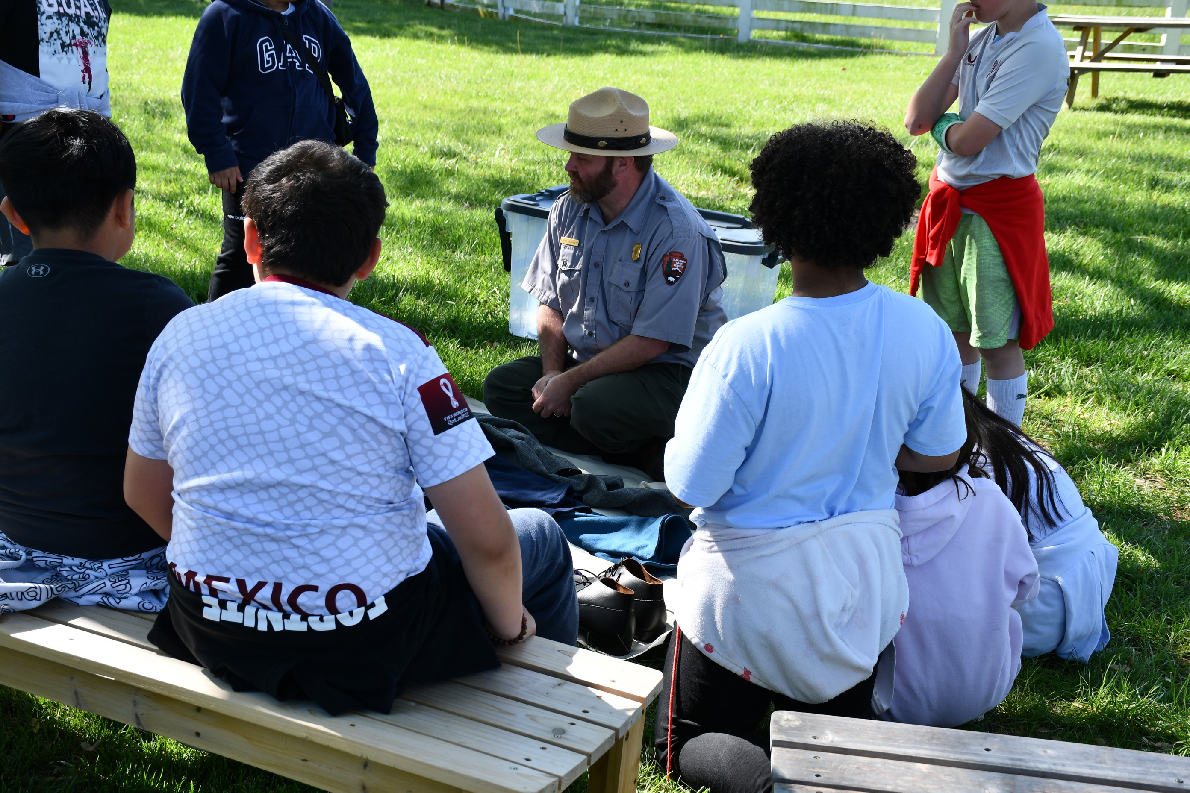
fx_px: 1686
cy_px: 396
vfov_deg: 26.5
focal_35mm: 51
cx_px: 595
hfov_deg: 38.9
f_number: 6.3
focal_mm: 34
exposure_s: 1/250
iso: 200
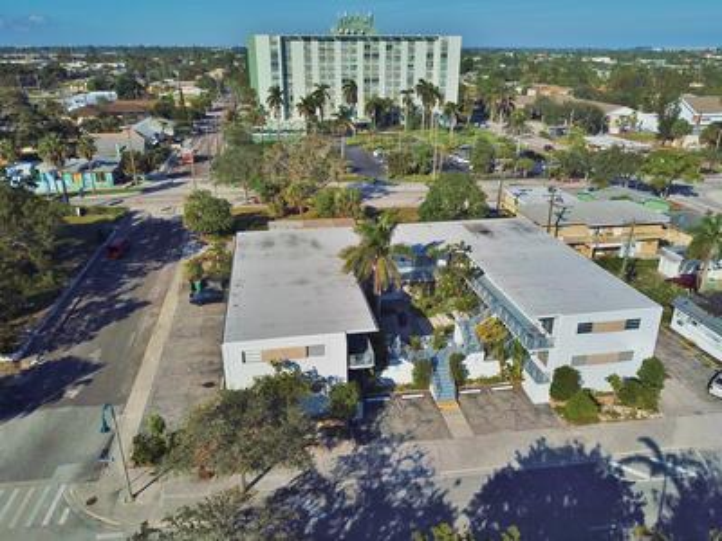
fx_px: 542
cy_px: 270
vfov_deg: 53.1
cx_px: 361
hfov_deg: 67.3
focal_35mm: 26
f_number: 2.2
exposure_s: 1/277
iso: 100
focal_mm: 4.73
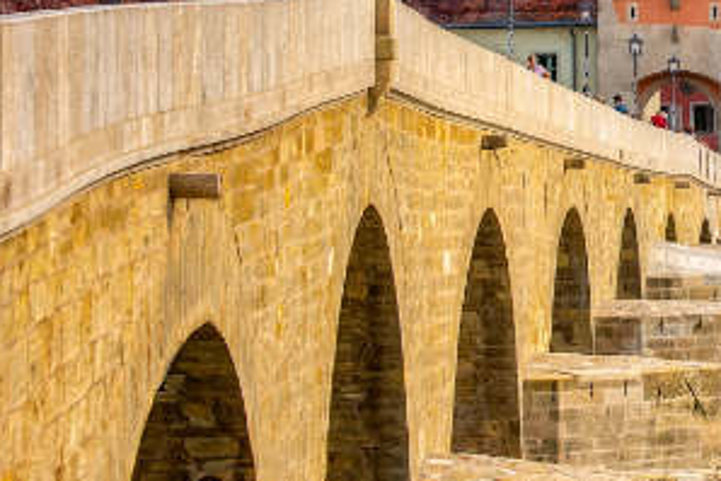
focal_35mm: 247
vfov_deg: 5.6
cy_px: 41
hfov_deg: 8.2
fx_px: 4949
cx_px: 961
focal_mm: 92
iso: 100
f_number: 8
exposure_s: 1/320
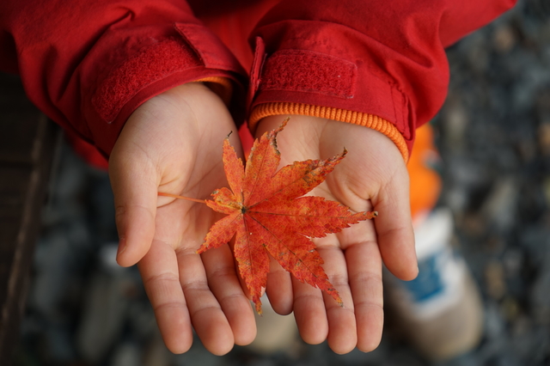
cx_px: 275
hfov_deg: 28.9
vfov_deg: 19.4
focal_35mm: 70
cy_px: 183
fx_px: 1069
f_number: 5.6
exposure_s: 1/160
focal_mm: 70
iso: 160
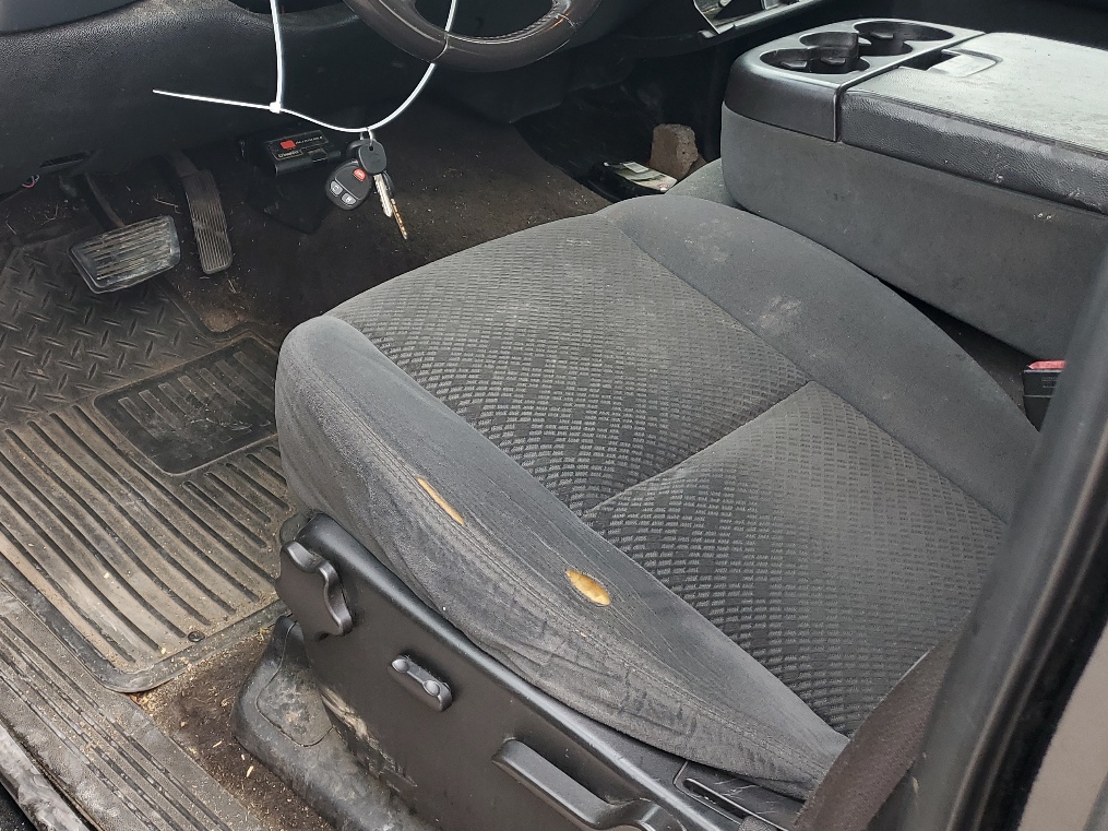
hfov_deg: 44.7
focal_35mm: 41
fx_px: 1312
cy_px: 205
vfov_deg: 34.4
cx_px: 319
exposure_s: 1/213
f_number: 1.5
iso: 50
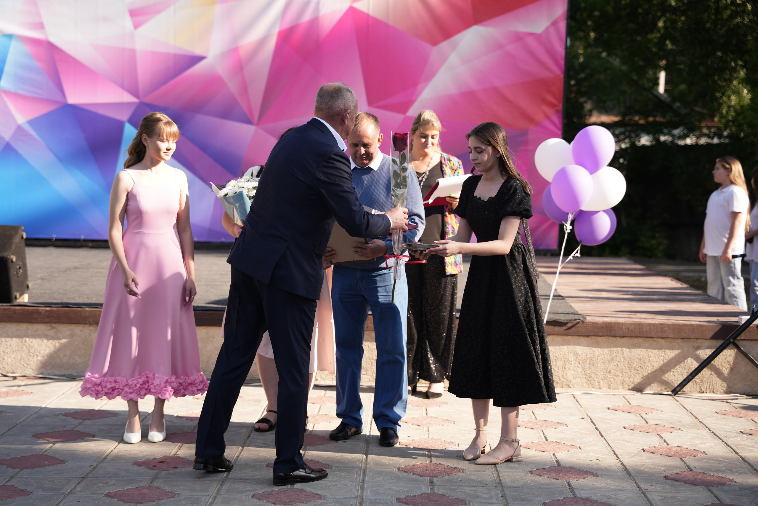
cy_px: 253
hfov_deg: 28.8
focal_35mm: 70
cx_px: 379
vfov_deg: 19.5
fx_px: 1474
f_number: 2.8
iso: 160
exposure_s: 1/400
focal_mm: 70
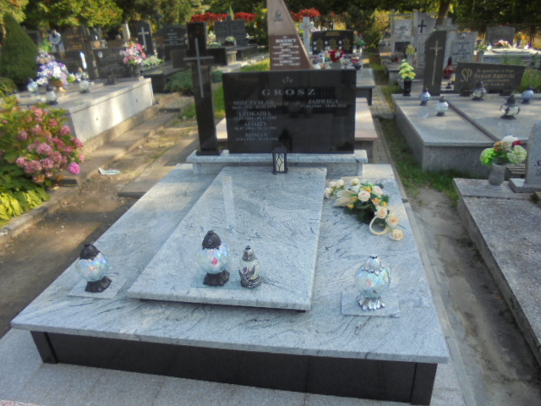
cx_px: 270
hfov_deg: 67.3
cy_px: 203
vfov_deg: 53.1
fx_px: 406
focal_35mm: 26
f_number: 3.5
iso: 100
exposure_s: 1/320
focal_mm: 4.6
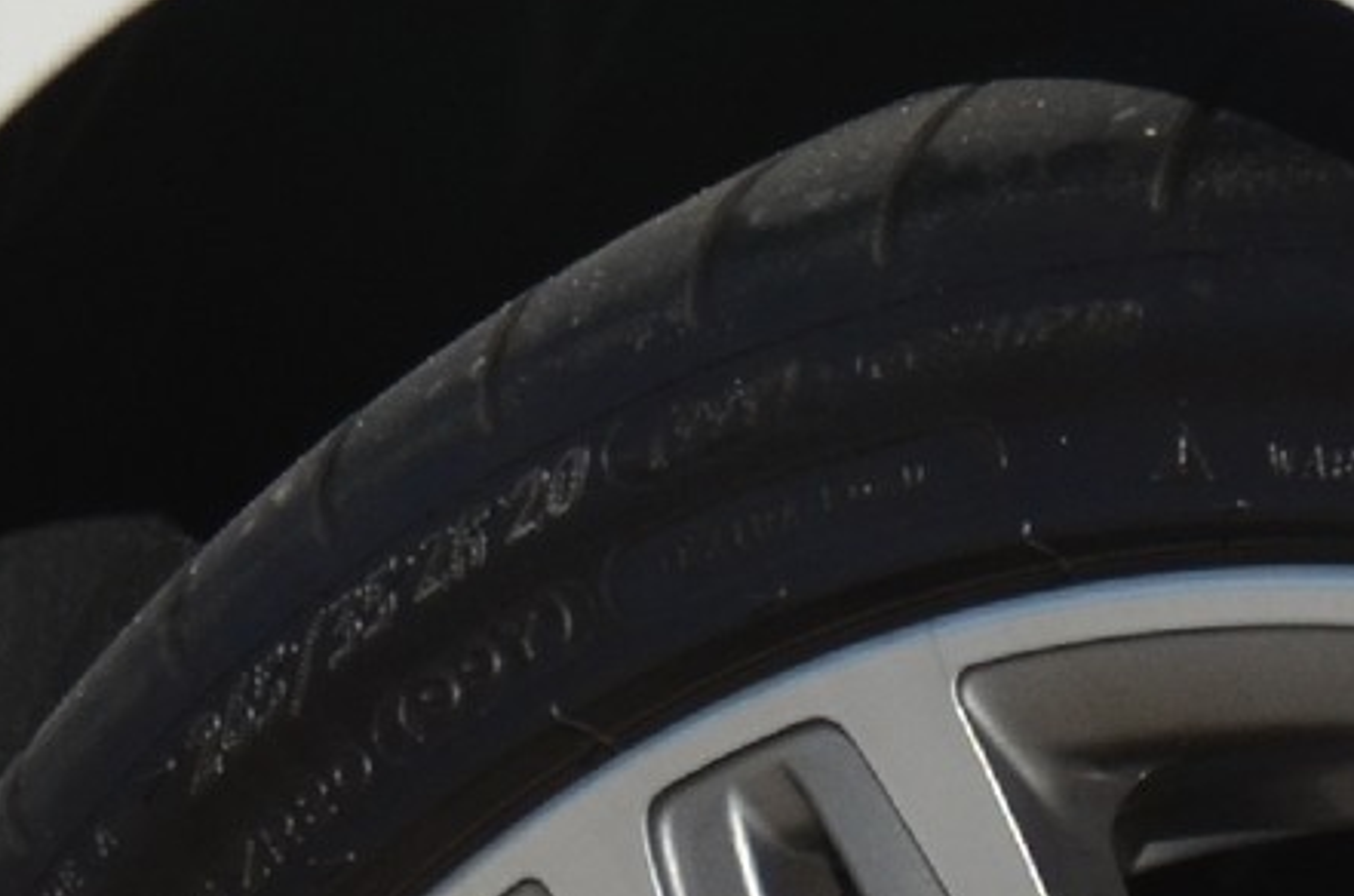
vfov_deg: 1.7
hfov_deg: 2.6
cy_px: -175
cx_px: 408
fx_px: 30318
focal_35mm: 808
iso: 400
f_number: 7.1
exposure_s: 1/2000
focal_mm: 95
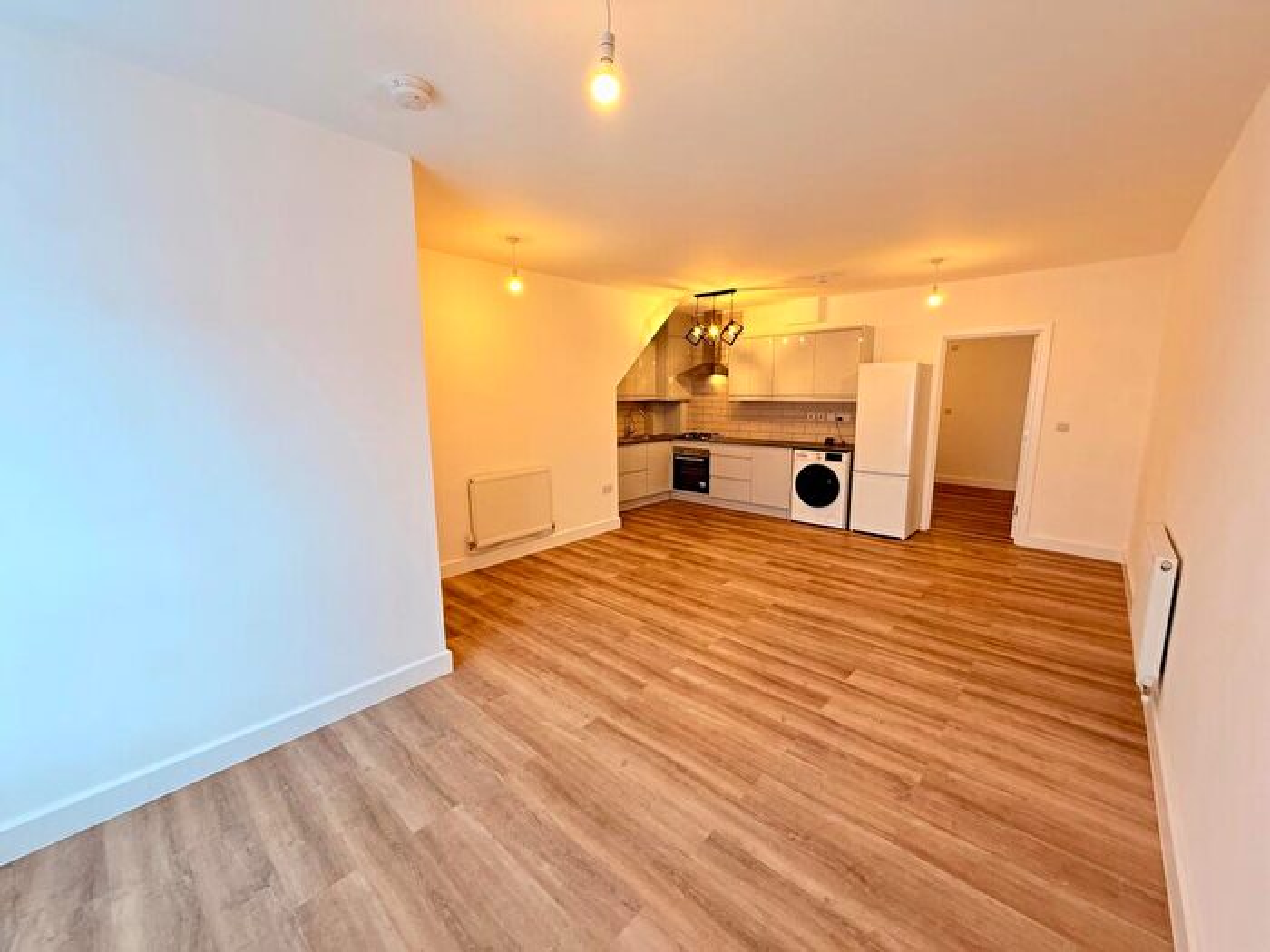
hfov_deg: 102.1
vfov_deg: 85.7
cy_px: 476
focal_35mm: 14
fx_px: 514
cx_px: 635
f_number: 2.2
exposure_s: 1/100
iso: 200
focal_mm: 2.22
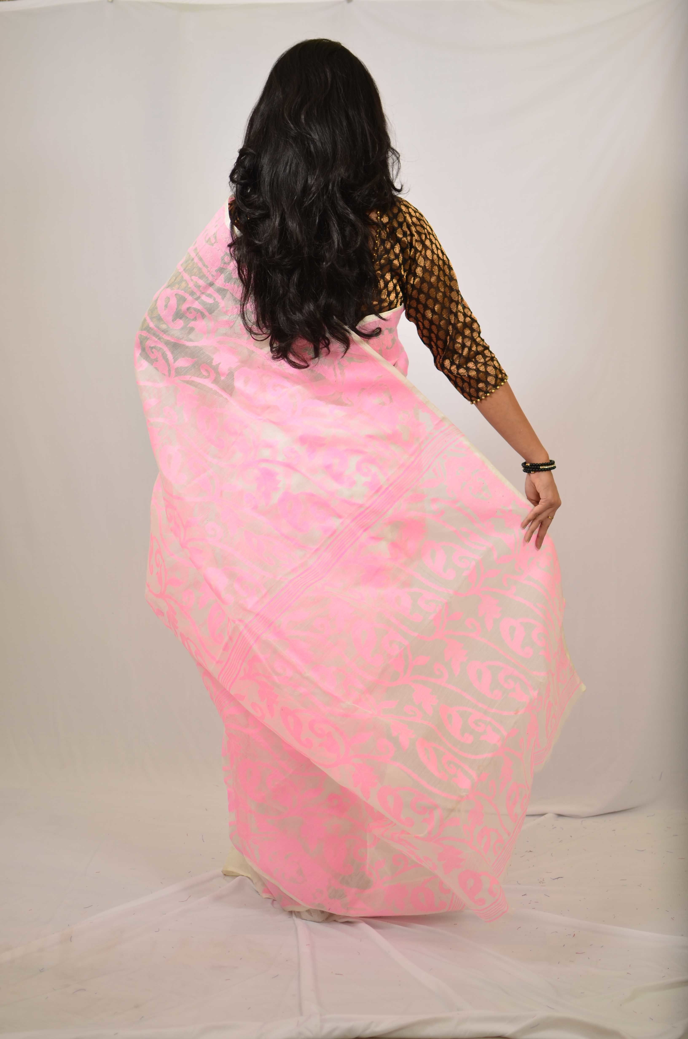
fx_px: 1512
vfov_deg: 37.9
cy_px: 520
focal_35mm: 52
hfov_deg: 25.6
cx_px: 344
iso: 100
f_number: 1.8
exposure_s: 1/250
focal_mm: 35
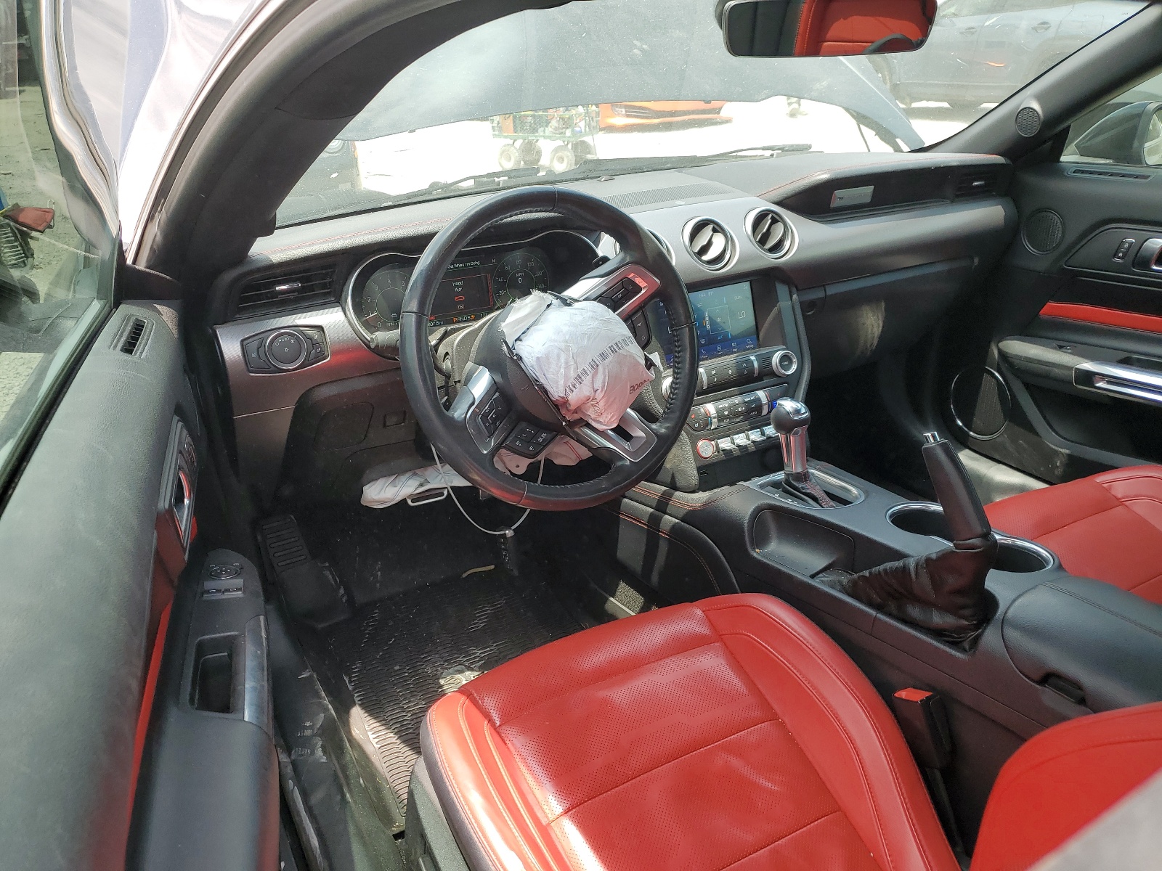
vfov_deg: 53.1
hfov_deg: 67.3
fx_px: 873
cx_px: 581
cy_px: 436
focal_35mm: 26
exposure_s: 1/556
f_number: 1.5
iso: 50
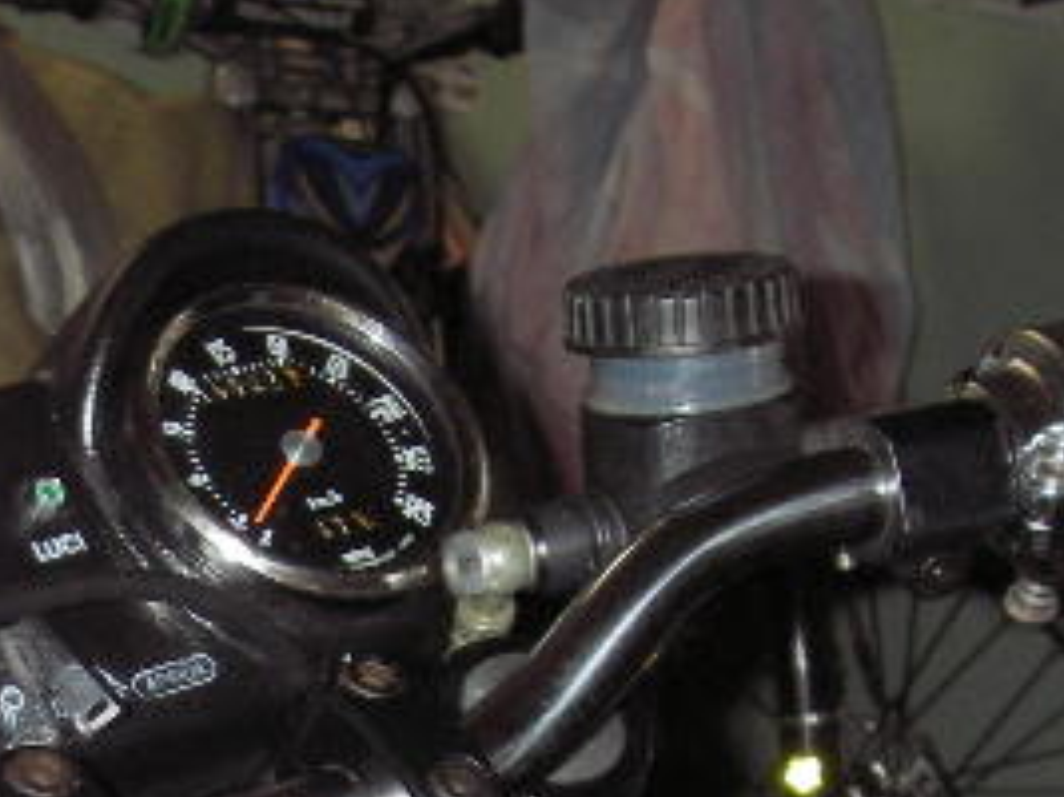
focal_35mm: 91
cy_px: 940
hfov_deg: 21.0
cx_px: 84
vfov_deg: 15.7
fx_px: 2796
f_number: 3.3
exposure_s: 1/30
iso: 100
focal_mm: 6.3
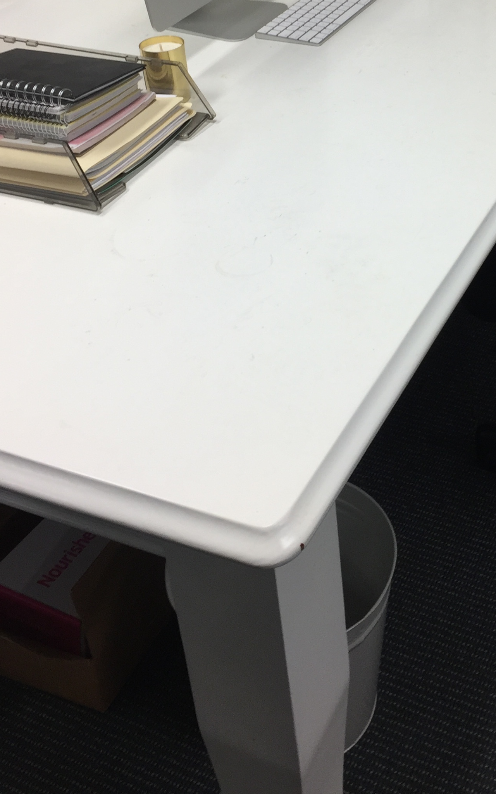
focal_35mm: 49
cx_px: 372
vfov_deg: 40.0
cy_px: 207
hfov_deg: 26.0
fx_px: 1060
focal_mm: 4.15
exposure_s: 1/50
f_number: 2.2
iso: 32
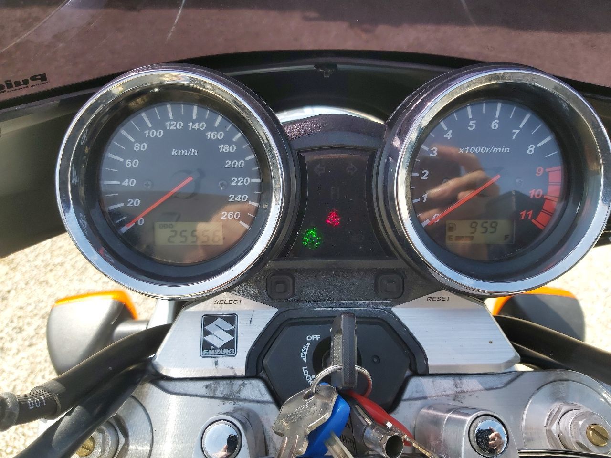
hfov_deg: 67.3
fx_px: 459
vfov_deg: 53.1
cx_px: 306
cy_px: 229
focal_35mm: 26
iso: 64
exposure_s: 1/795
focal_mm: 3.92
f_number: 1.7
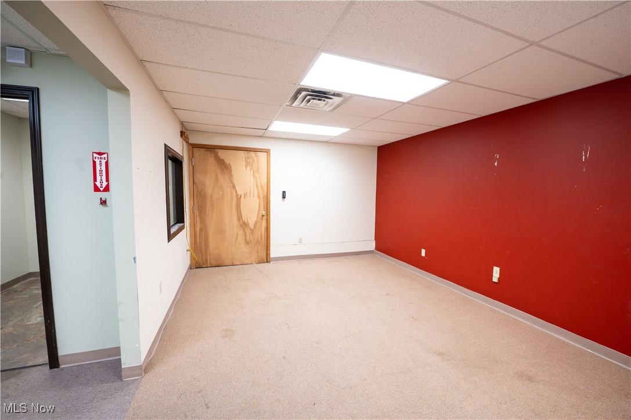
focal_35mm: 14
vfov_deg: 81.1
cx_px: 316
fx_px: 245
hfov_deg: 104.3
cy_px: 210
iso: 320
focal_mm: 14
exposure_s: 1/10
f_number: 6.3
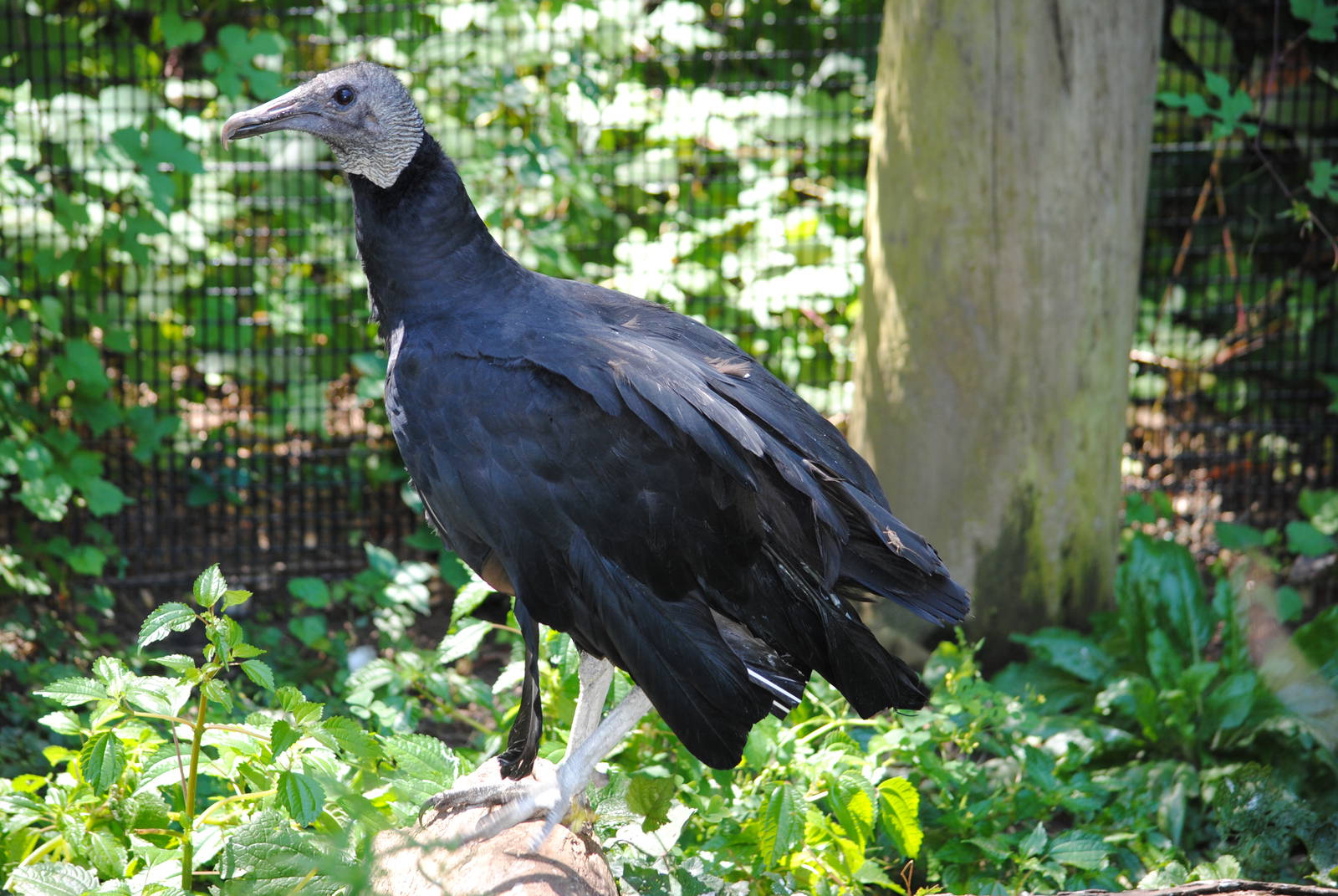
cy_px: 448
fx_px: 6140
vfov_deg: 8.3
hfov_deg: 12.4
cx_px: 669
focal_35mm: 165
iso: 200
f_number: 4.8
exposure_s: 1/100
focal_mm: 110
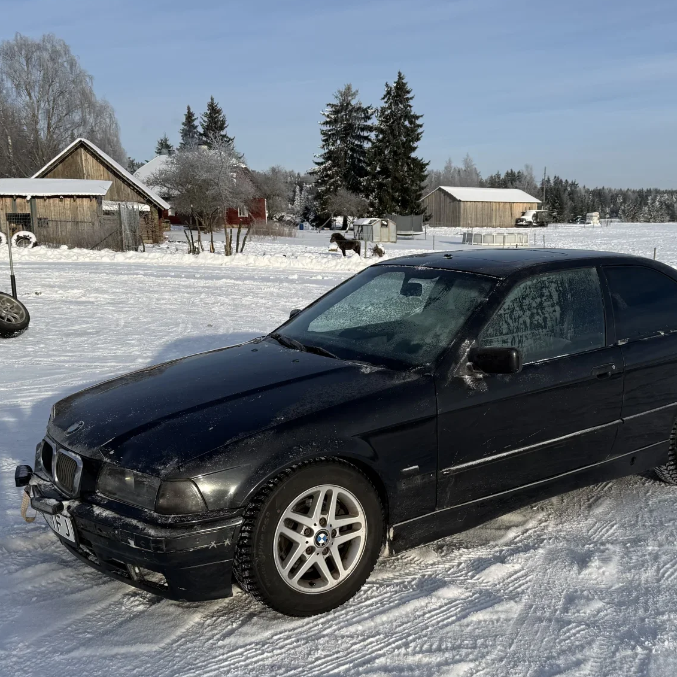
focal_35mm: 36
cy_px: 365
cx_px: 420
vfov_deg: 46.0
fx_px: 797
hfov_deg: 45.7
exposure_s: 1/5714
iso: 80
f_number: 1.78
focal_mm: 6.76
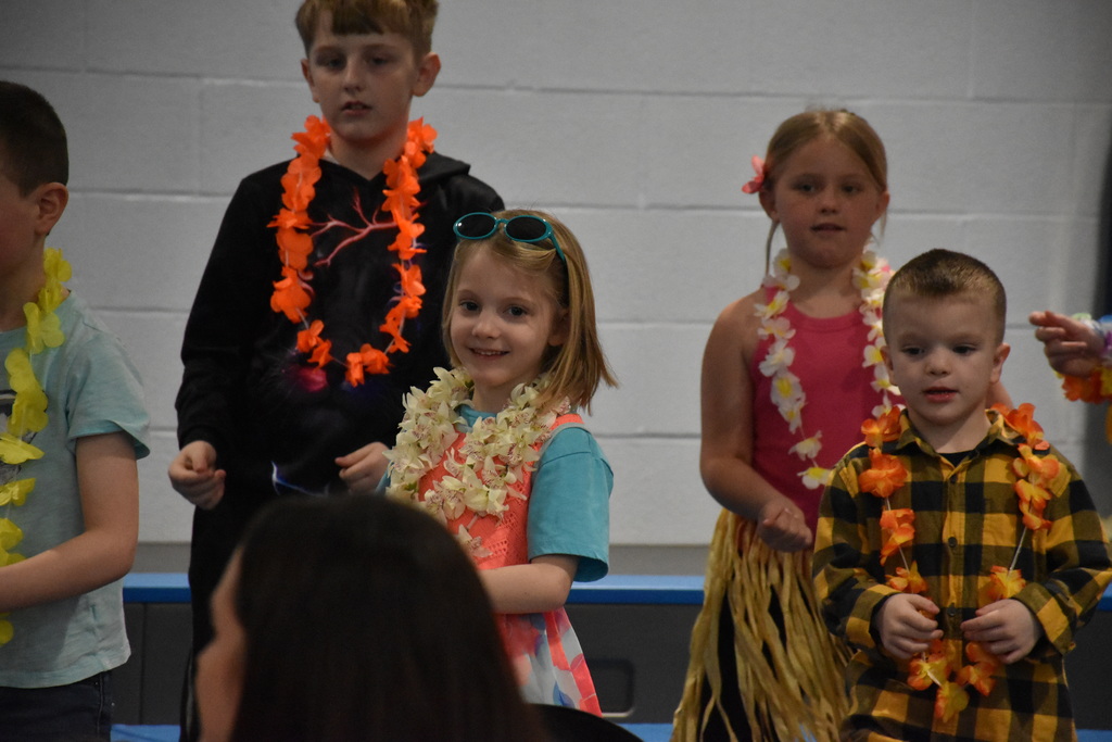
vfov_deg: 6.5
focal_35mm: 210
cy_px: 371
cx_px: 556
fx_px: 6487
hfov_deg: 9.8
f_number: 5.6
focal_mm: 140
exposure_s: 1/400
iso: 6400
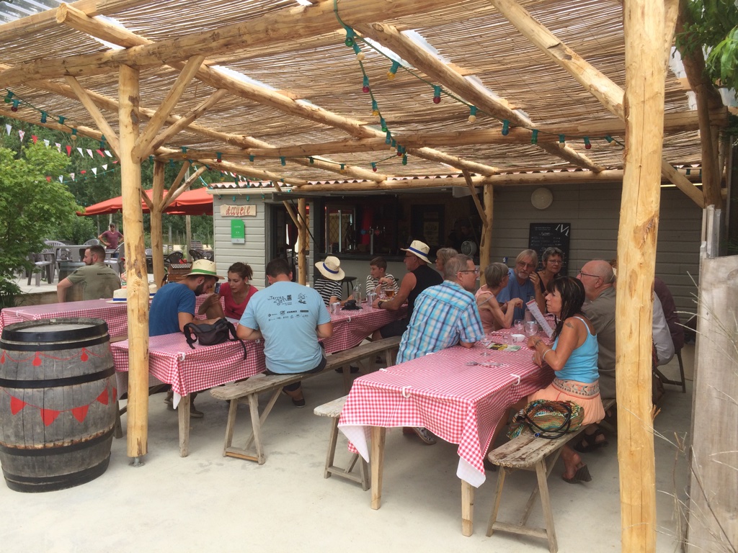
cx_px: 369
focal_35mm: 29
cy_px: 276
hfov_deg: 61.7
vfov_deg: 48.2
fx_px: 618
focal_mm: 4.15
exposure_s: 1/805
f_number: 2.2
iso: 32
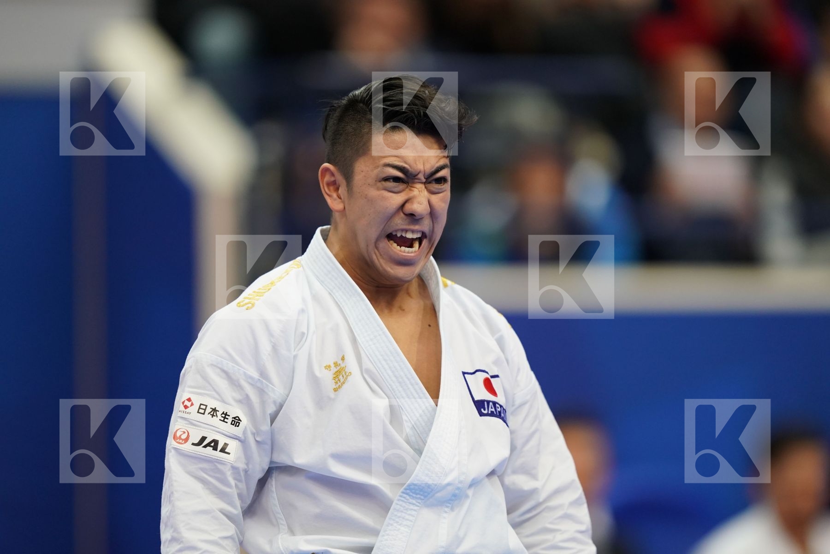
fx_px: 9222
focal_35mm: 400
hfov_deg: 5.2
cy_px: 277
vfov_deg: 3.4
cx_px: 415
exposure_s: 1/500
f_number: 2.8
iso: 2000
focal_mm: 400
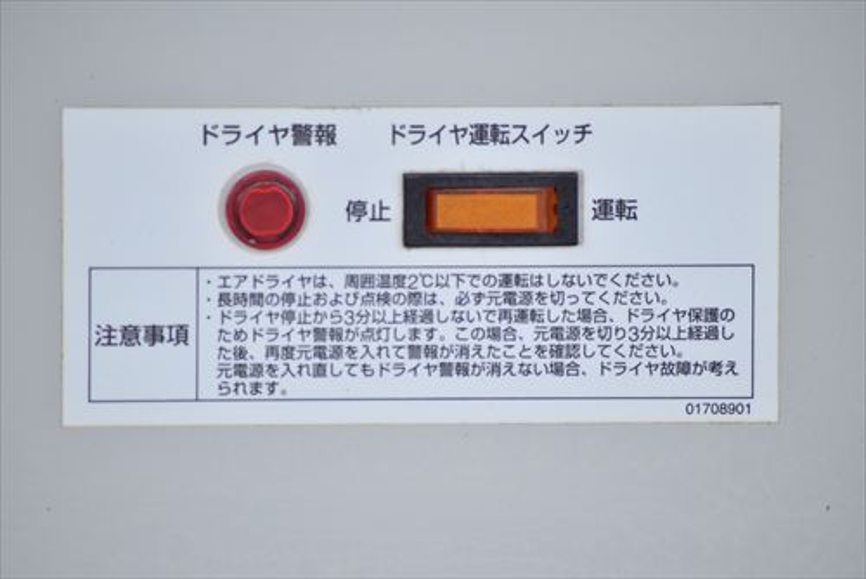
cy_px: 290
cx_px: 433
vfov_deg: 3.1
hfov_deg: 4.6
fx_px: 10831
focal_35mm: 450
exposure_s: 1/1000
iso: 1250
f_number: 6.3
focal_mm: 300
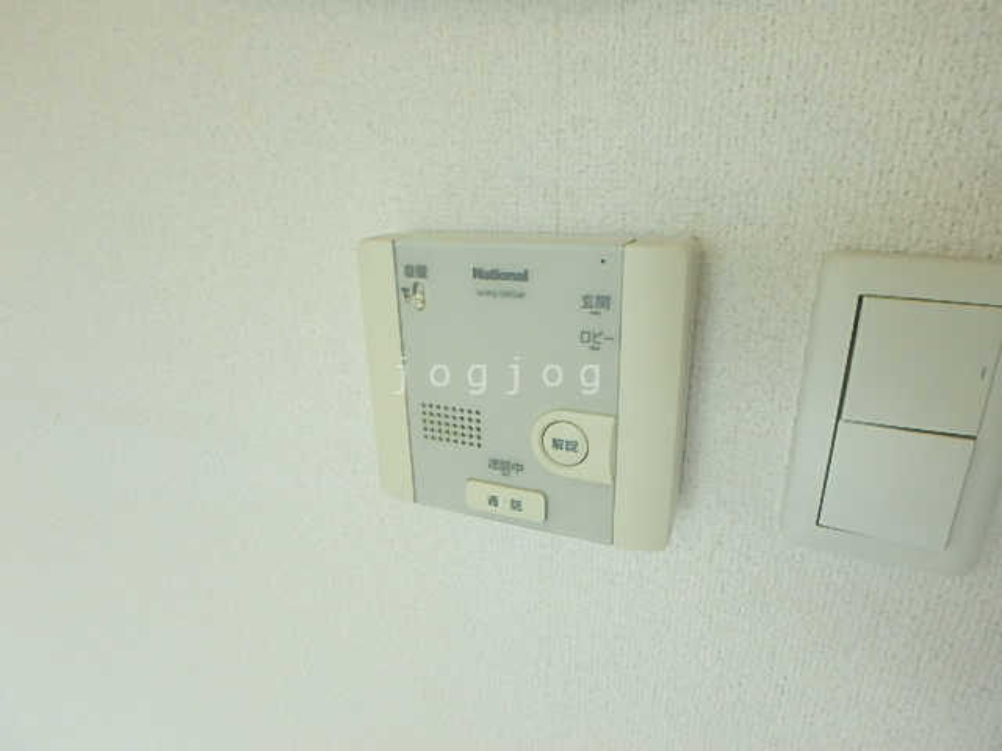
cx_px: 501
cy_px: 376
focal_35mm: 21
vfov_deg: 63.4
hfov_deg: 79.0
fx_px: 608
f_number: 3.5
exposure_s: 1/60
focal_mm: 3.7
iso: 200
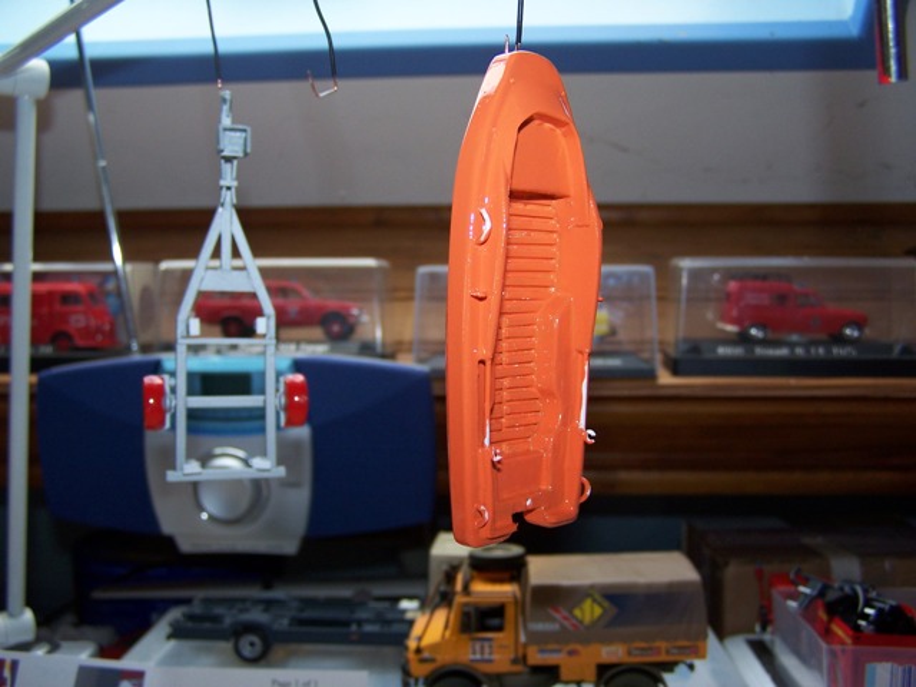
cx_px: 458
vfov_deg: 37.7
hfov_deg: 49.0
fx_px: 1006
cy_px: 344
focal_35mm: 38
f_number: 2.8
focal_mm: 6.3
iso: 80
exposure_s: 1/60
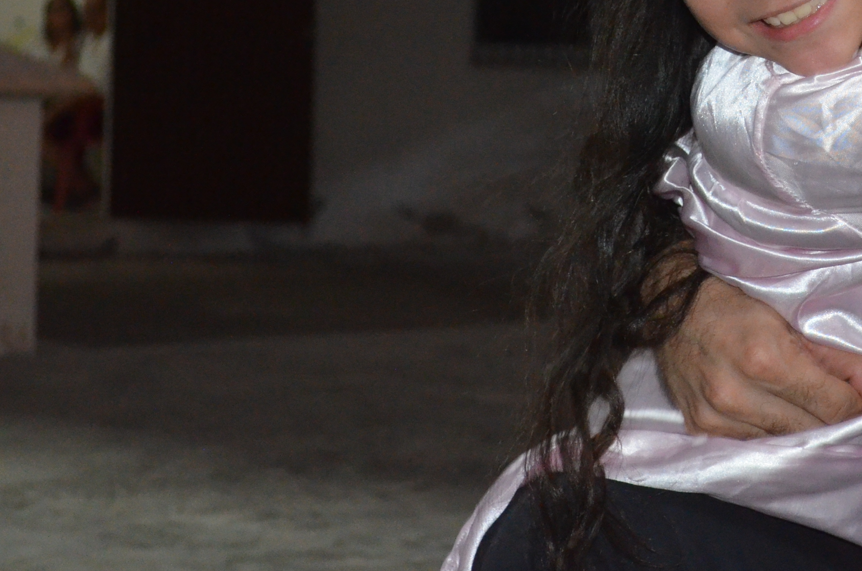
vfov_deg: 10.7
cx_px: 857
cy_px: -27
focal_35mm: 126
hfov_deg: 16.0
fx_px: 3011
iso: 3200
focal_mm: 40
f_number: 5.3
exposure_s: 1/60
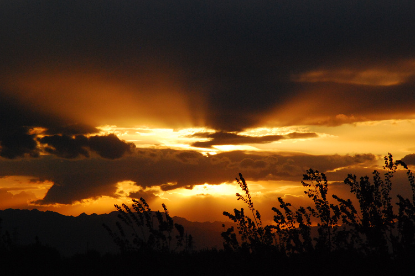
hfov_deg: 13.0
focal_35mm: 158
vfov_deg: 8.7
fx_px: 1815
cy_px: 138
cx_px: 208
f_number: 16
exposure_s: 1/640
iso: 800
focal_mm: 105
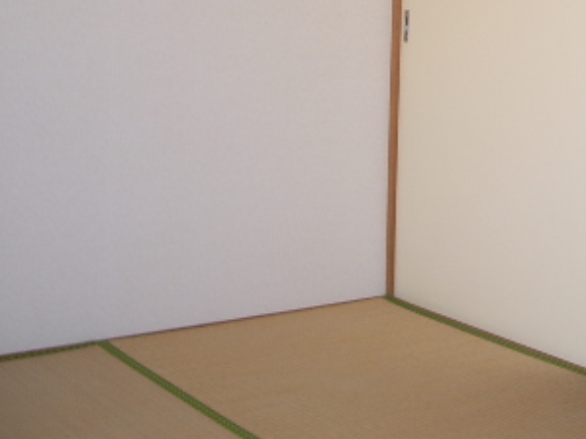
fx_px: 1269
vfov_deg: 19.2
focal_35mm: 75
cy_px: 31
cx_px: 559
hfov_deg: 25.0
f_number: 2.6
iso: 50
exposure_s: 1/40
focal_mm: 5.8
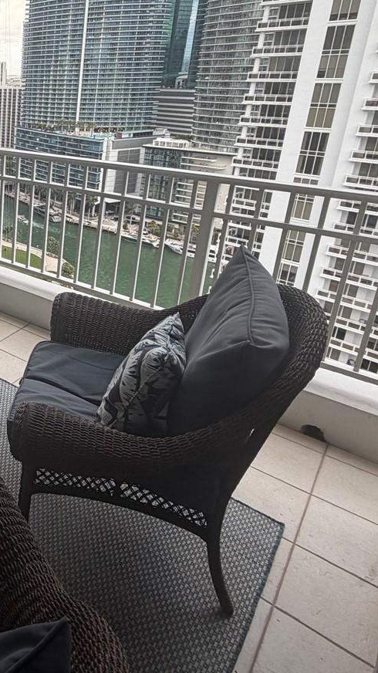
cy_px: 225
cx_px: -94
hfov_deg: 32.7
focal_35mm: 28
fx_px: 499
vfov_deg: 66.1
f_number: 2.2
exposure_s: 1/212
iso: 40
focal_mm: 2.22
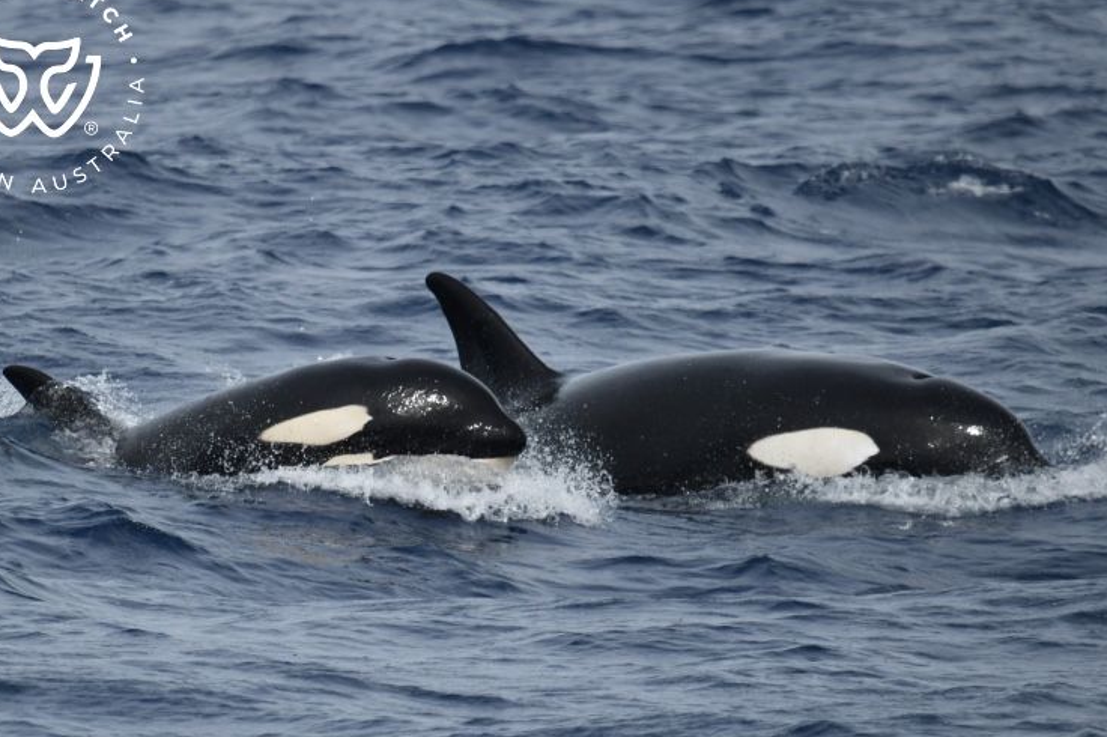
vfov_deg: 2.1
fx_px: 20039
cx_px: 519
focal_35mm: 652
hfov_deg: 3.2
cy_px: 369
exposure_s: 1/8000
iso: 1100
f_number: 6.3
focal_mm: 600
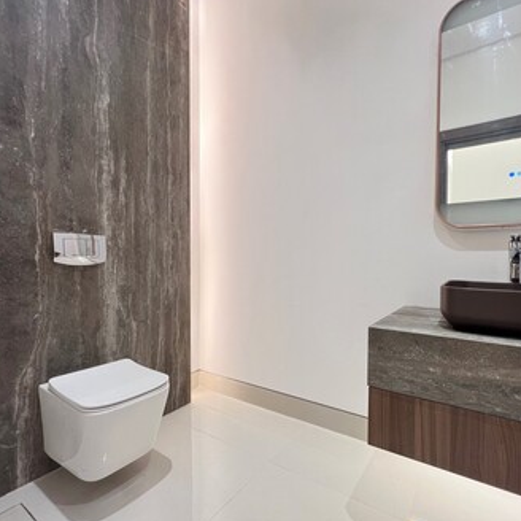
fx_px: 272
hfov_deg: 86.5
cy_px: 268
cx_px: 307
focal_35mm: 16
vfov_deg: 87.4
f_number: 1.8
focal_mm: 1.57
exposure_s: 1/50
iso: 125
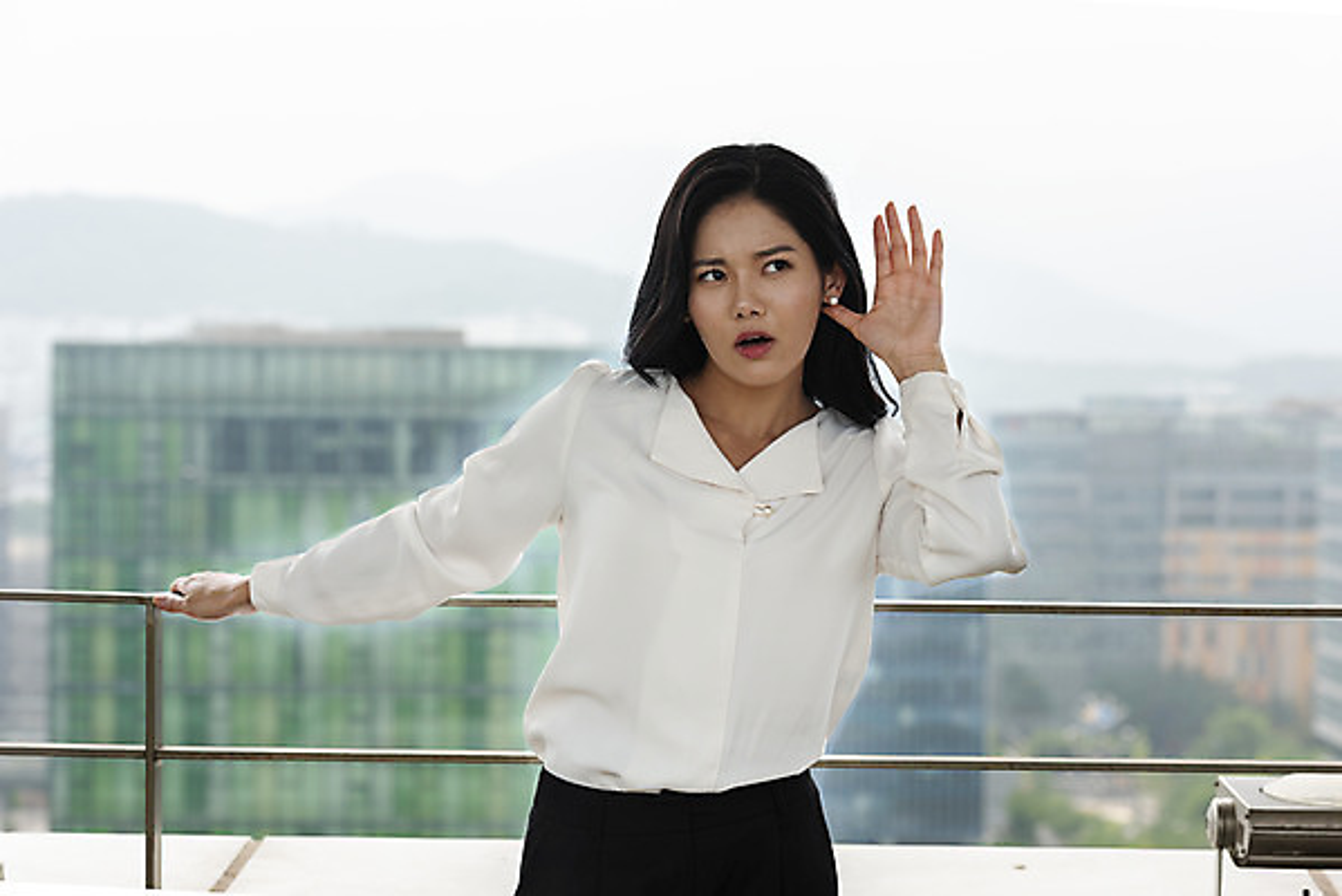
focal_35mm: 92
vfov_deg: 14.9
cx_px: 671
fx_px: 3431
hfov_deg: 22.1
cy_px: 448
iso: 400
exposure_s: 1/1000
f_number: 5.6
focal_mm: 92
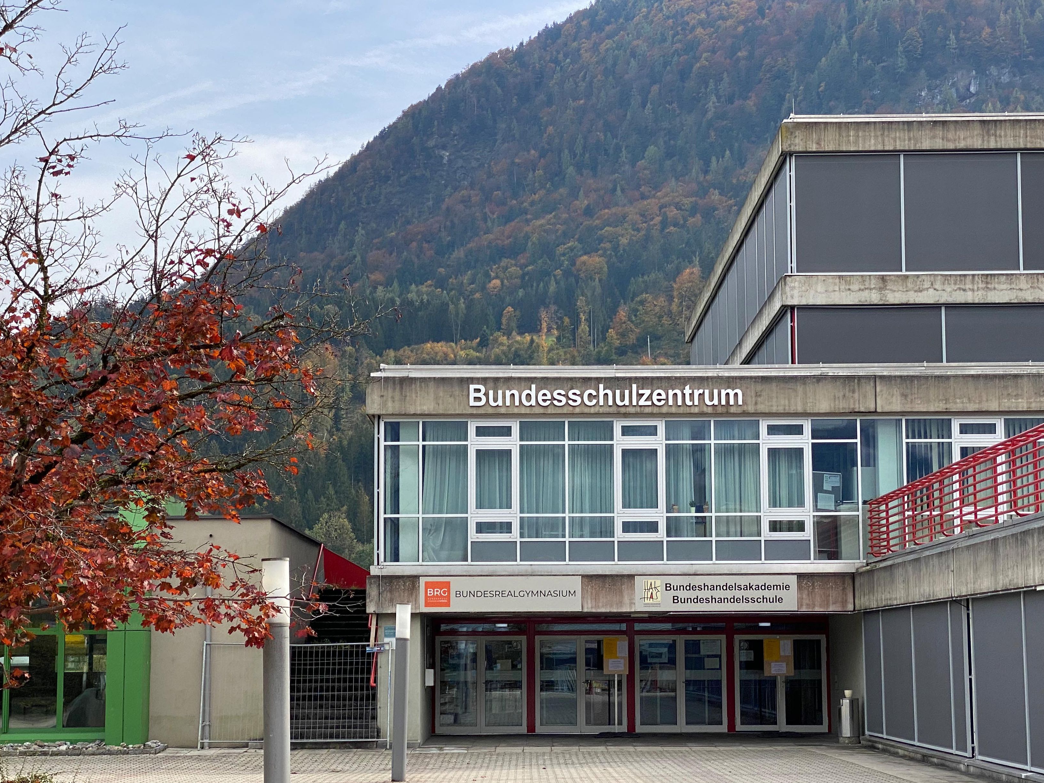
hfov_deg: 30.3
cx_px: 559
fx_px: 1930
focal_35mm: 64
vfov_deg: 22.9
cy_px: 471
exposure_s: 1/1199
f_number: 2
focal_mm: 6
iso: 20
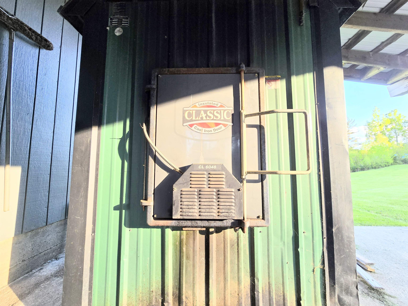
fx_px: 153
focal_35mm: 13
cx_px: 204
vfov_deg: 89.9
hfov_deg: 106.2
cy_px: 153
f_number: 2.2
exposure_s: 1/120
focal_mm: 2.2
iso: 64
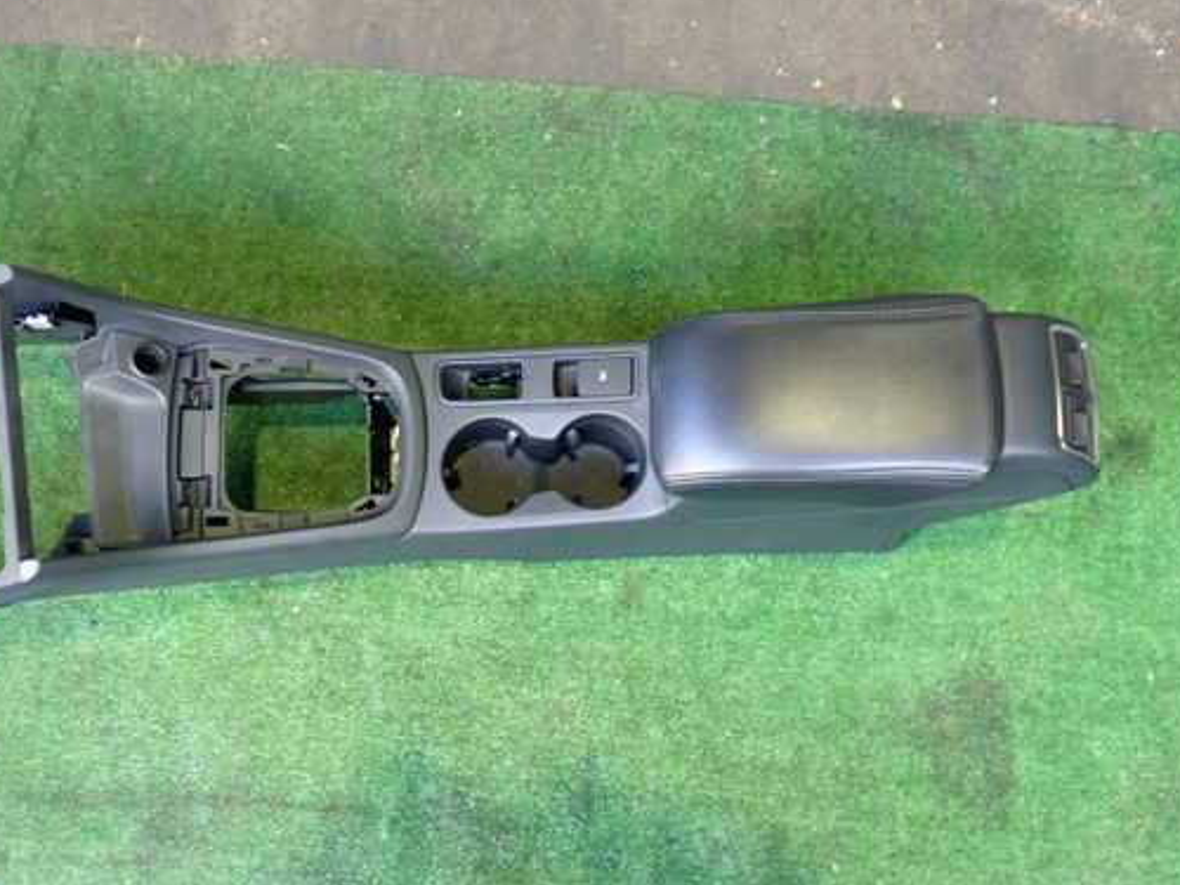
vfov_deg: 39.7
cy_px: 455
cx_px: 486
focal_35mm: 36
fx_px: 1227
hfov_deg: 51.1
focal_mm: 5.4
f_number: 2.3
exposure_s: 1/30
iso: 400
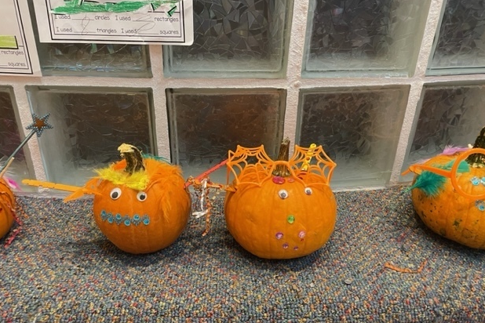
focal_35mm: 28
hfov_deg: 65.5
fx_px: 377
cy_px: 160
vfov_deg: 46.4
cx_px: 239
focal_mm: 4.2
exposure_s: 1/60
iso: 250
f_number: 1.6
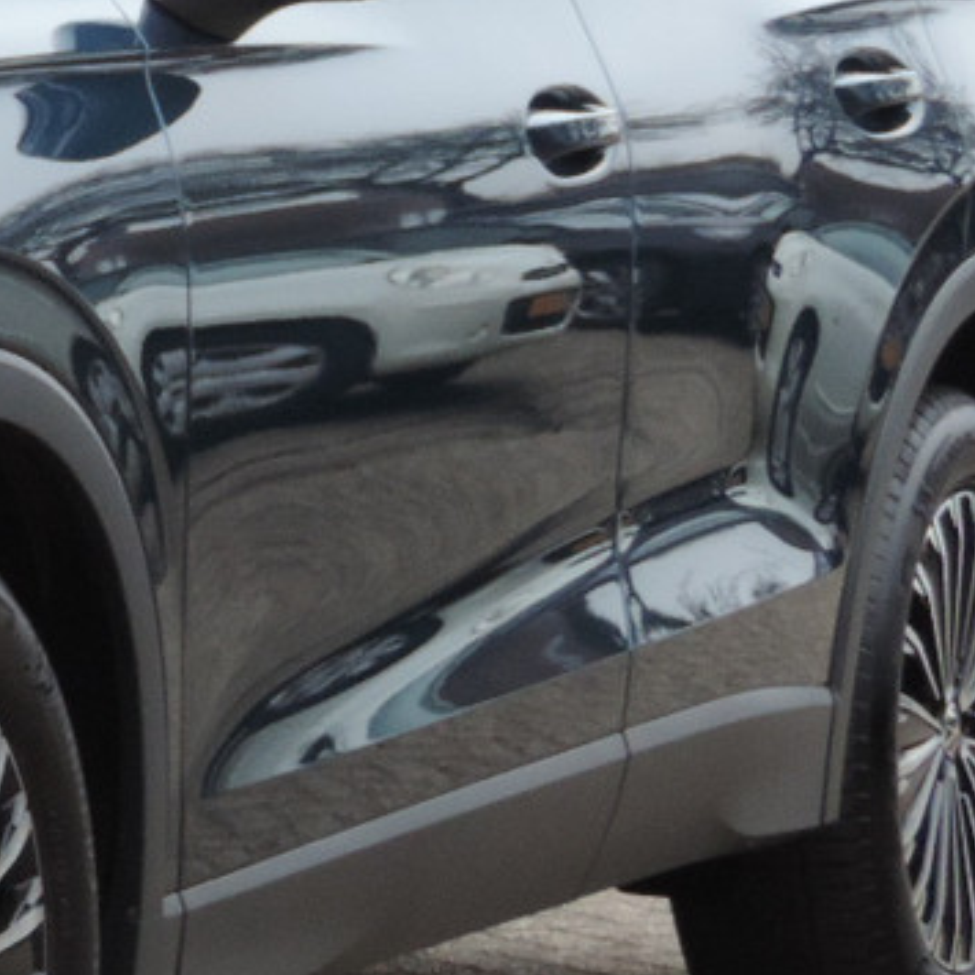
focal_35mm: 251
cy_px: 206
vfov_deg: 7.0
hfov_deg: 6.8
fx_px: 7998
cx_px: -601
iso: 280
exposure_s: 1/60
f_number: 3.9
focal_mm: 12.4
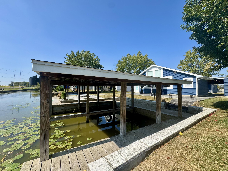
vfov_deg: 85.7
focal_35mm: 14
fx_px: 92
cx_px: 114
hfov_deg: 102.1
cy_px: 86
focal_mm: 2.22
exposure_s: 1/1094
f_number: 2.2
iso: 50
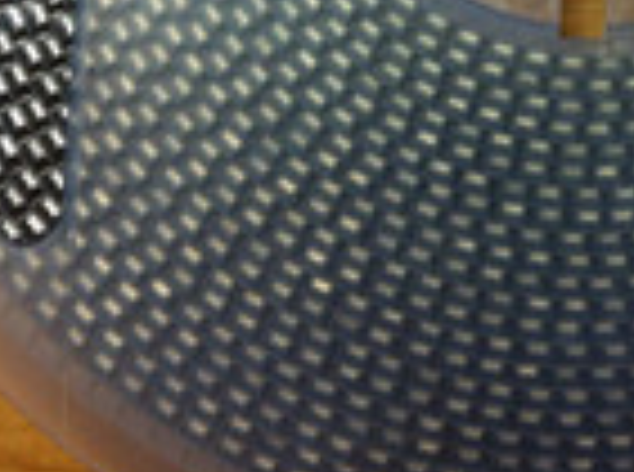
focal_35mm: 124
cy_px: -209
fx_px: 2265
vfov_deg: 11.5
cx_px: 576
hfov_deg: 15.7
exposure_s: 1/24
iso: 80
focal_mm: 3.85
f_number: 2.8
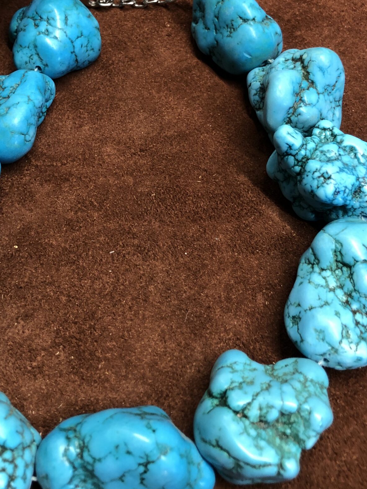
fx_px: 650
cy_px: 154
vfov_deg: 40.6
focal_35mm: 46
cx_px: 149
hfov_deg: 31.4
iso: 40
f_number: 1.8
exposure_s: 1/15
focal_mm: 3.99
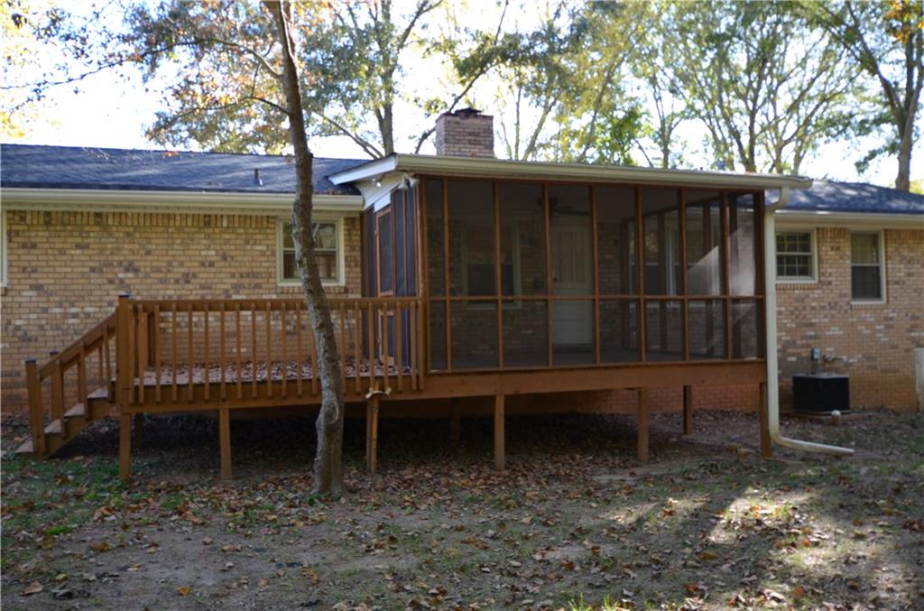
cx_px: 462
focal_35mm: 30
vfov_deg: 43.4
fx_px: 768
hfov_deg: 62.1
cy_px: 306
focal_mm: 20
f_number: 5.6
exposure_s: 1/125
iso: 400
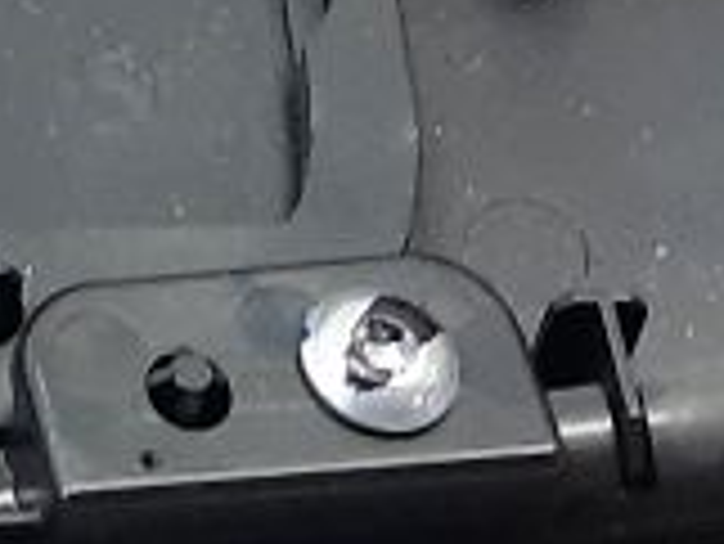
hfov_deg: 9.9
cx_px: -670
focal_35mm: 186
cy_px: -805
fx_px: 3893
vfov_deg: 7.4
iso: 160
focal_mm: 4.6
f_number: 2
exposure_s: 1/50
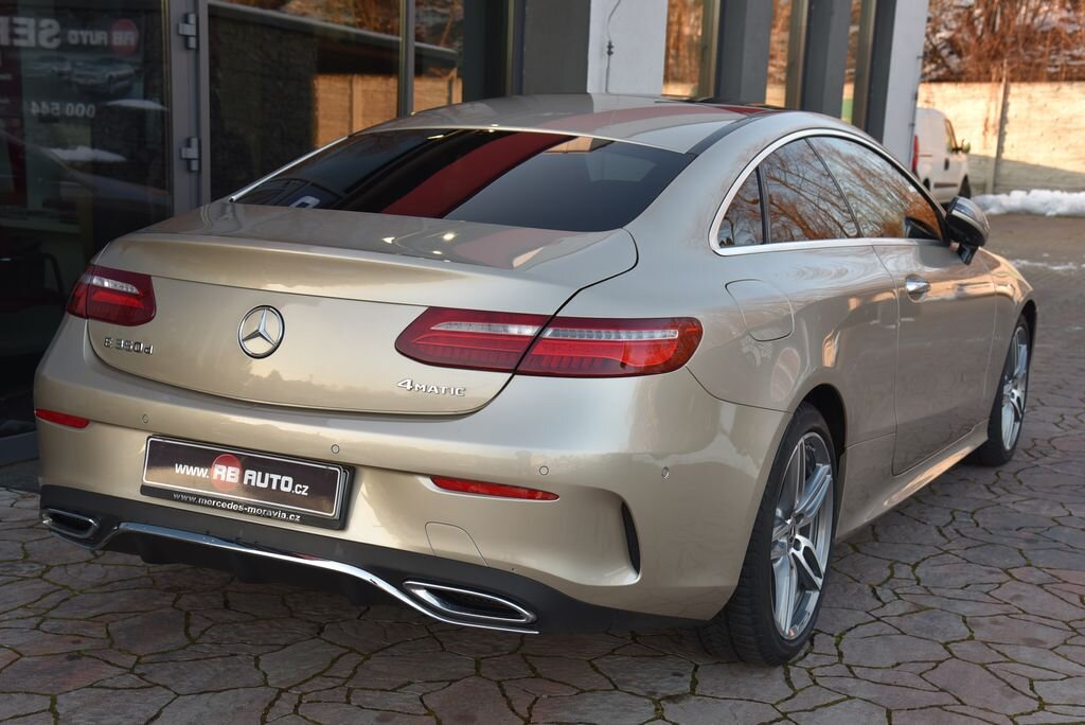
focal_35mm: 50
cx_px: 542
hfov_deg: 39.6
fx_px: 1508
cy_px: 362
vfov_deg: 27.0
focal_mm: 50
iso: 500
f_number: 6.3
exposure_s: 1/160
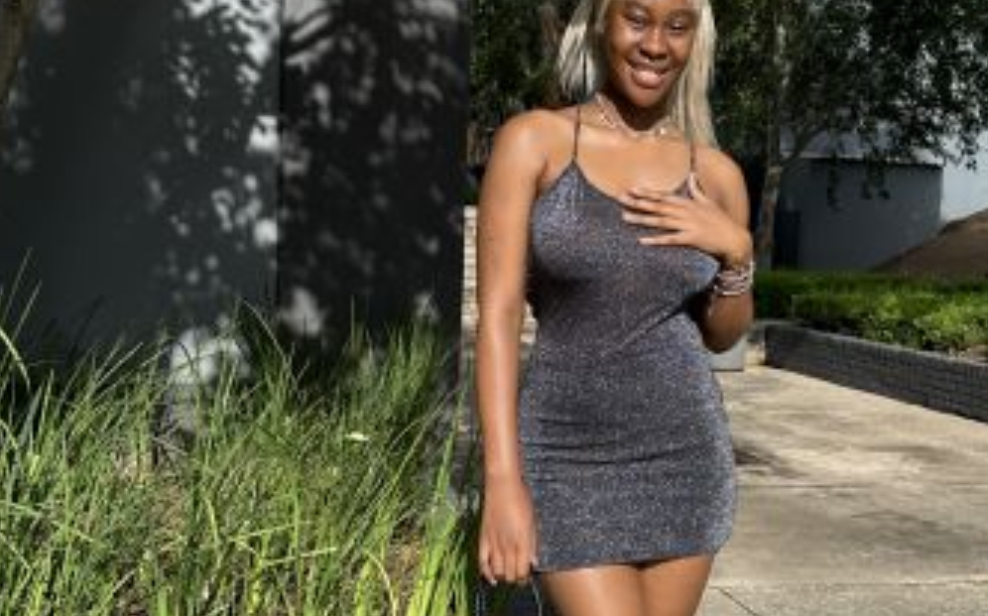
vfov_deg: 27.9
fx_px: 1238
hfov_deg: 43.0
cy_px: 330
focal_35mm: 46
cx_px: 640
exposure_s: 1/2252
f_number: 1.78
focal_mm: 6.86
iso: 80
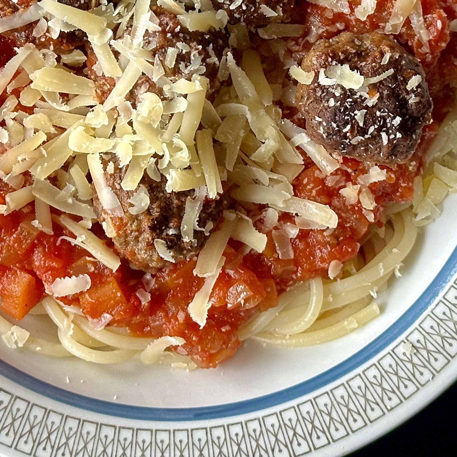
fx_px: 1628
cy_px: 77
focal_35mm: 109
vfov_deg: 15.8
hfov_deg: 16.0
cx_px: 177
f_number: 1.78
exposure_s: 1/60
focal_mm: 6.86
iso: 250
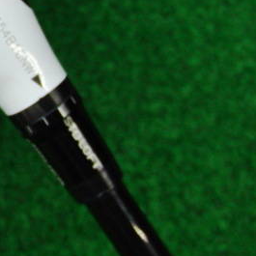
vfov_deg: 21.7
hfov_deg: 20.6
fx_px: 661
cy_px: 52
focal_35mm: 79
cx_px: -47
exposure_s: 1/60
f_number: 3.6
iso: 400
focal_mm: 6.42
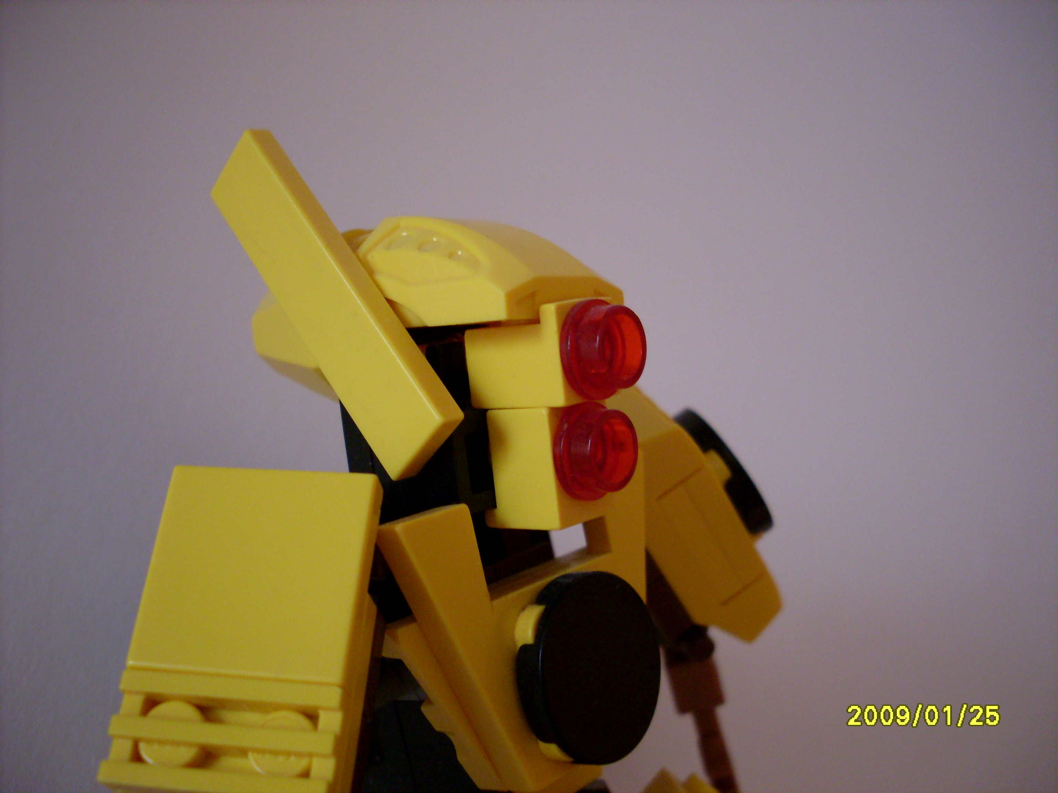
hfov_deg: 49.0
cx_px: 529
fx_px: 1161
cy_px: 396
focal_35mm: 38
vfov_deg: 37.7
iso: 200
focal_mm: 6.3
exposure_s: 1/45
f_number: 2.8
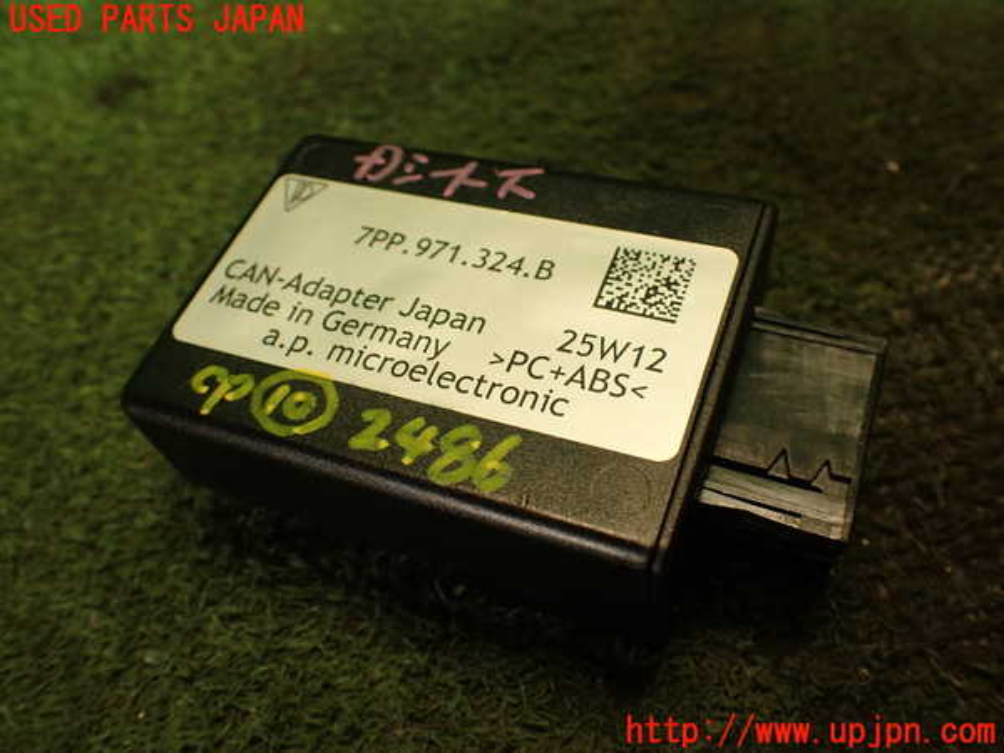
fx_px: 870
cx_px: 502
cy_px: 376
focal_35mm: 30
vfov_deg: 46.8
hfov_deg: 60.0
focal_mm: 5.4
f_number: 2.3
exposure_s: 1/50
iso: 200
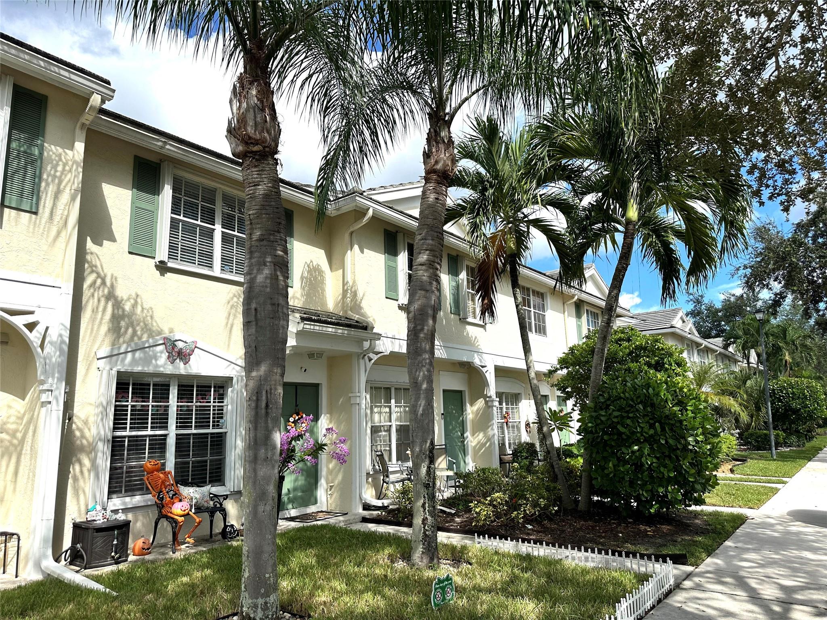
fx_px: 573
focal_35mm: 24
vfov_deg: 56.8
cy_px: 310
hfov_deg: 71.6
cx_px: 414
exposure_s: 1/5000
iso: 80
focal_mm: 6.86
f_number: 1.78
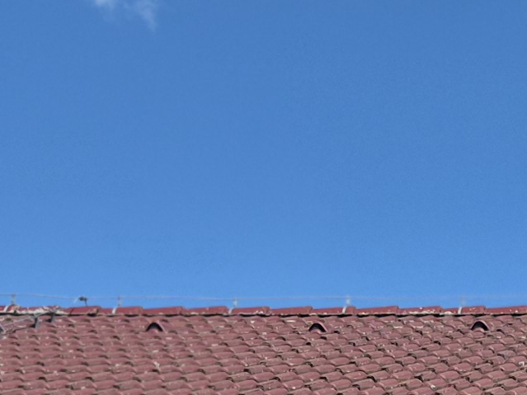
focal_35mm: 144
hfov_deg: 12.8
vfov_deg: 9.7
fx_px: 2192
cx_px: 845
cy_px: 746
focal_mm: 5.4
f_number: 1.8
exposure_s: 1/1976
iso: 25
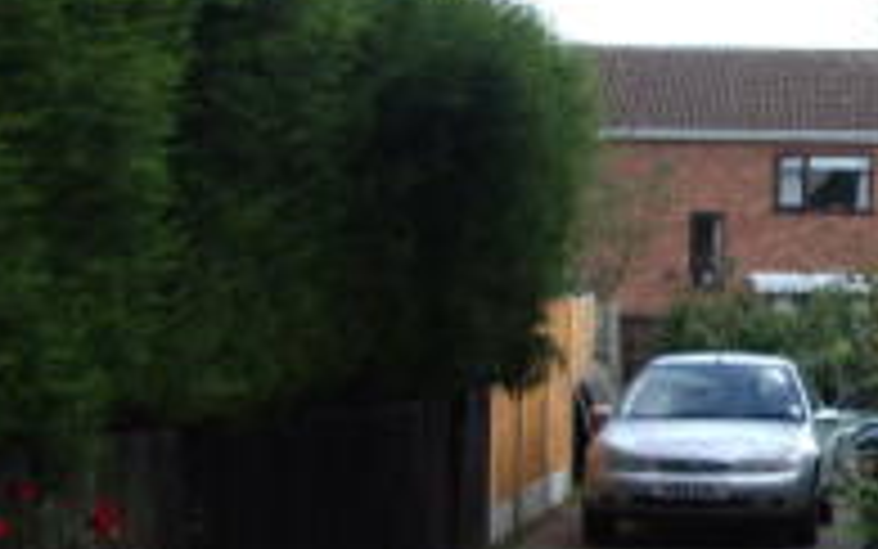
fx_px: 2657
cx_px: 1263
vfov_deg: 11.8
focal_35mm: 111
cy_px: 160
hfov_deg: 17.2
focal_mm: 5.8
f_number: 2.6
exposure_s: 1/250
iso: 50
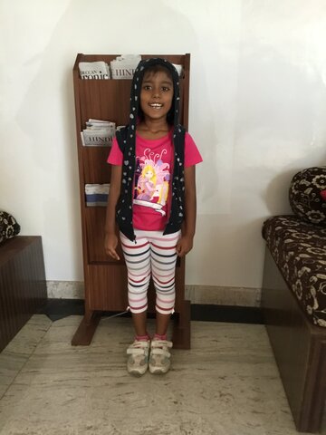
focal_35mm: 31
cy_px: 218
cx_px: 163
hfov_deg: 45.4
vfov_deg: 58.4
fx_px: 389
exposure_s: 1/33
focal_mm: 3.3
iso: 200
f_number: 2.4
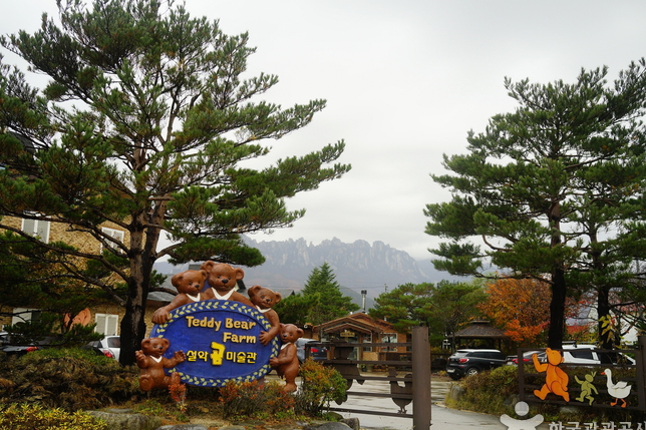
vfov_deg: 35.0
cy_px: 233
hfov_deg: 50.7
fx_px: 682
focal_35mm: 38
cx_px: 314
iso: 400
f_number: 4.5
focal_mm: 35
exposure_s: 1/320
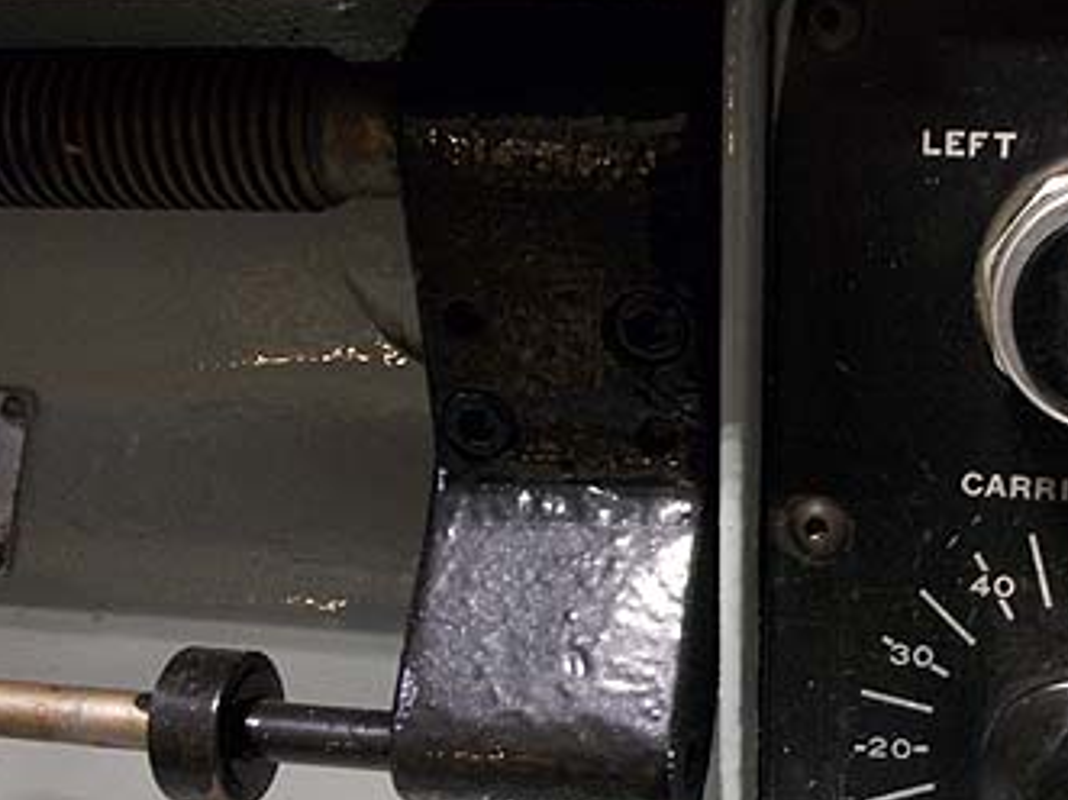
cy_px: 632
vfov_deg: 24.8
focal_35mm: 58
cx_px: 797
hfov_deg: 32.6
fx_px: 1789
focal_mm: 5.7
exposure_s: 1/8
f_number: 2.9
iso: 193
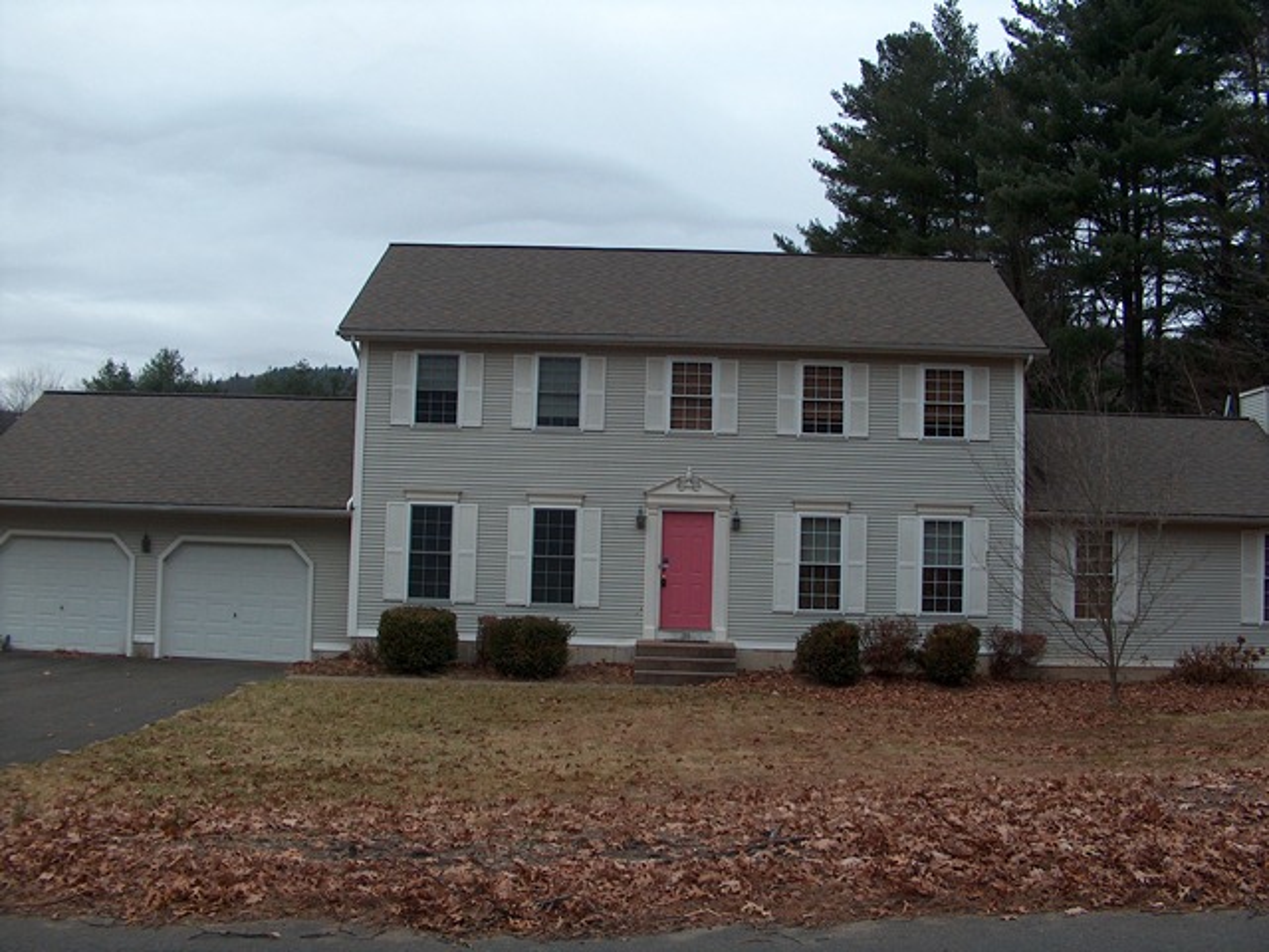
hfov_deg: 50.1
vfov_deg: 38.7
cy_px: 476
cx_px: 634
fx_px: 1356
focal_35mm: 37
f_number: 4.8
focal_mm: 7.6
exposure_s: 1/351
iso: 100
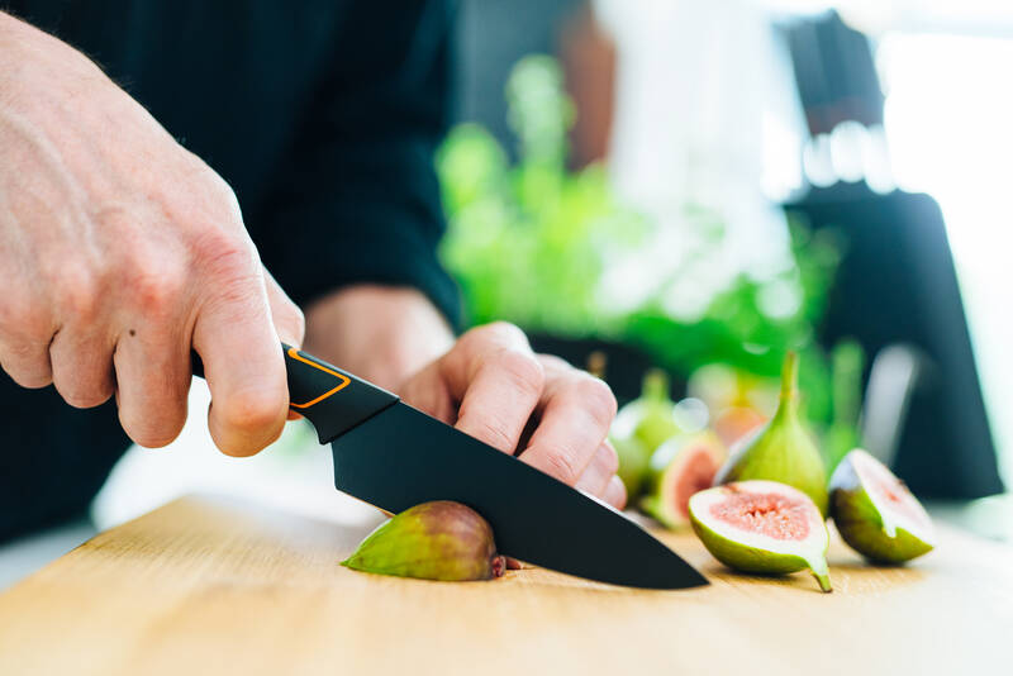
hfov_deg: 39.6
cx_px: 506
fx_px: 1407
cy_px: 338
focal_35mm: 50
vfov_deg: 27.0
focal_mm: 50
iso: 500
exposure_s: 1/100
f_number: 2
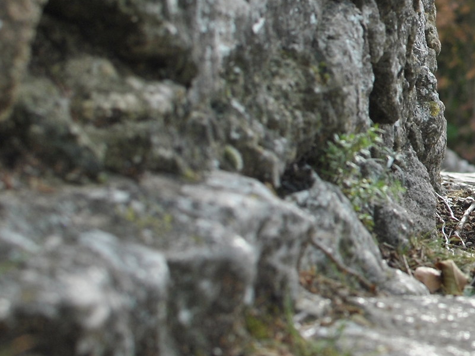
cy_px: 60
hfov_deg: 12.6
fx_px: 2078
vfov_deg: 9.8
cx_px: 631
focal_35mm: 151
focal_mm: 35
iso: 125
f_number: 5
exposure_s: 1/160
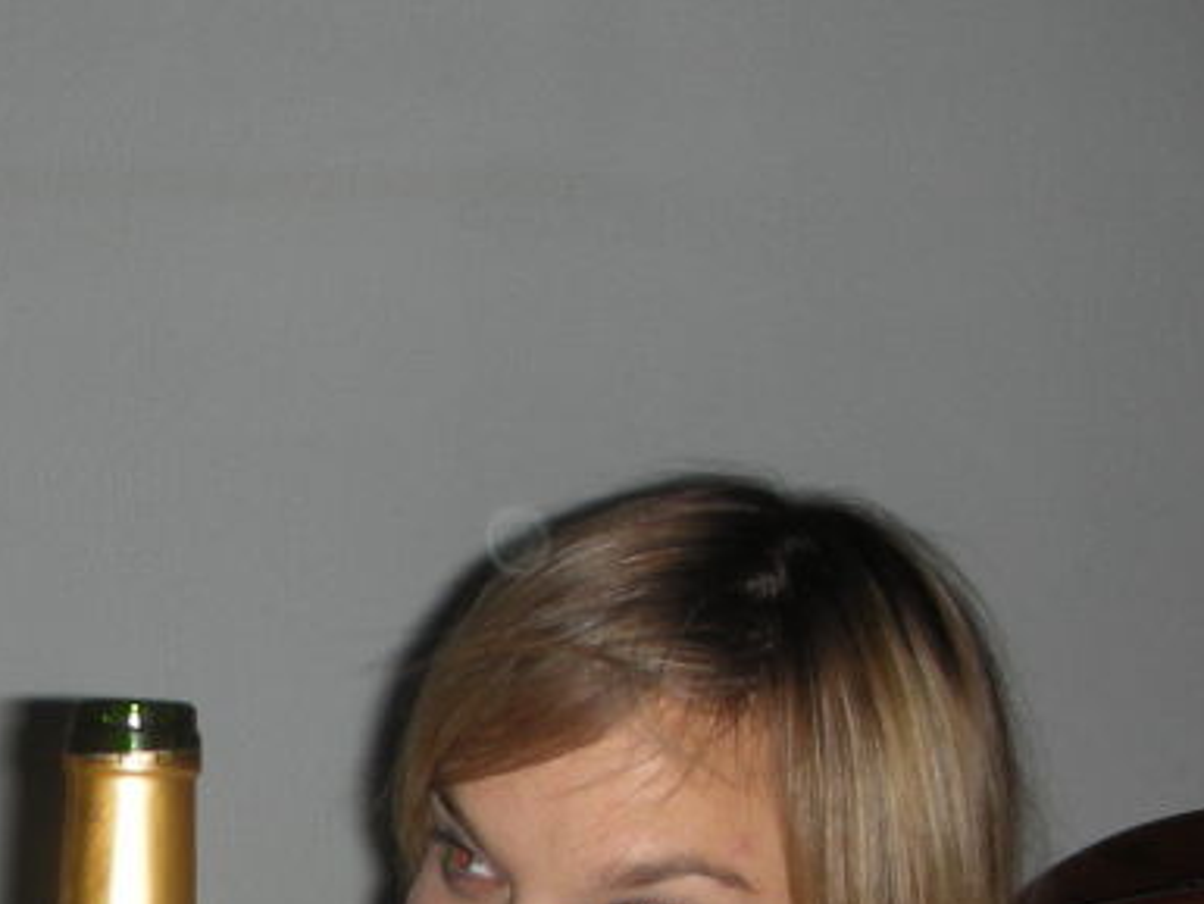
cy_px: 1023
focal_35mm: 93
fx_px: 3236
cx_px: -116
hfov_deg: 20.1
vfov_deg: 15.4
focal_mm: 5.8
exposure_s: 1/60.1
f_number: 3
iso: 50
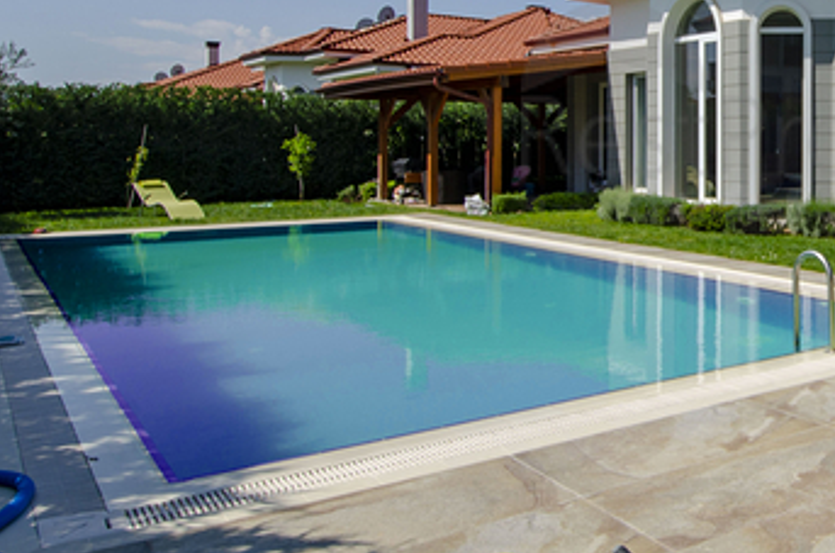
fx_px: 879
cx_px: 817
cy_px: 117
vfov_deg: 33.9
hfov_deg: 44.1
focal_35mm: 38
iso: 100
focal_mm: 12
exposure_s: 1/250
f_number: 11
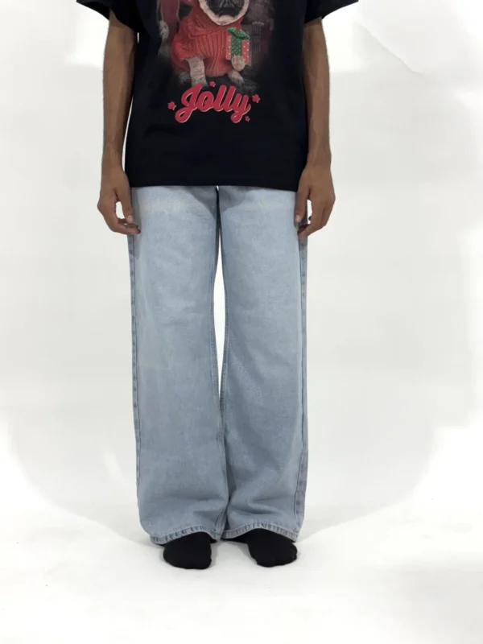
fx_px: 967
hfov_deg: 28.0
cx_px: 242
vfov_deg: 36.8
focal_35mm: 52
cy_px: 322
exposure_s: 1/100
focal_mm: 5.96
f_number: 1.6
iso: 64
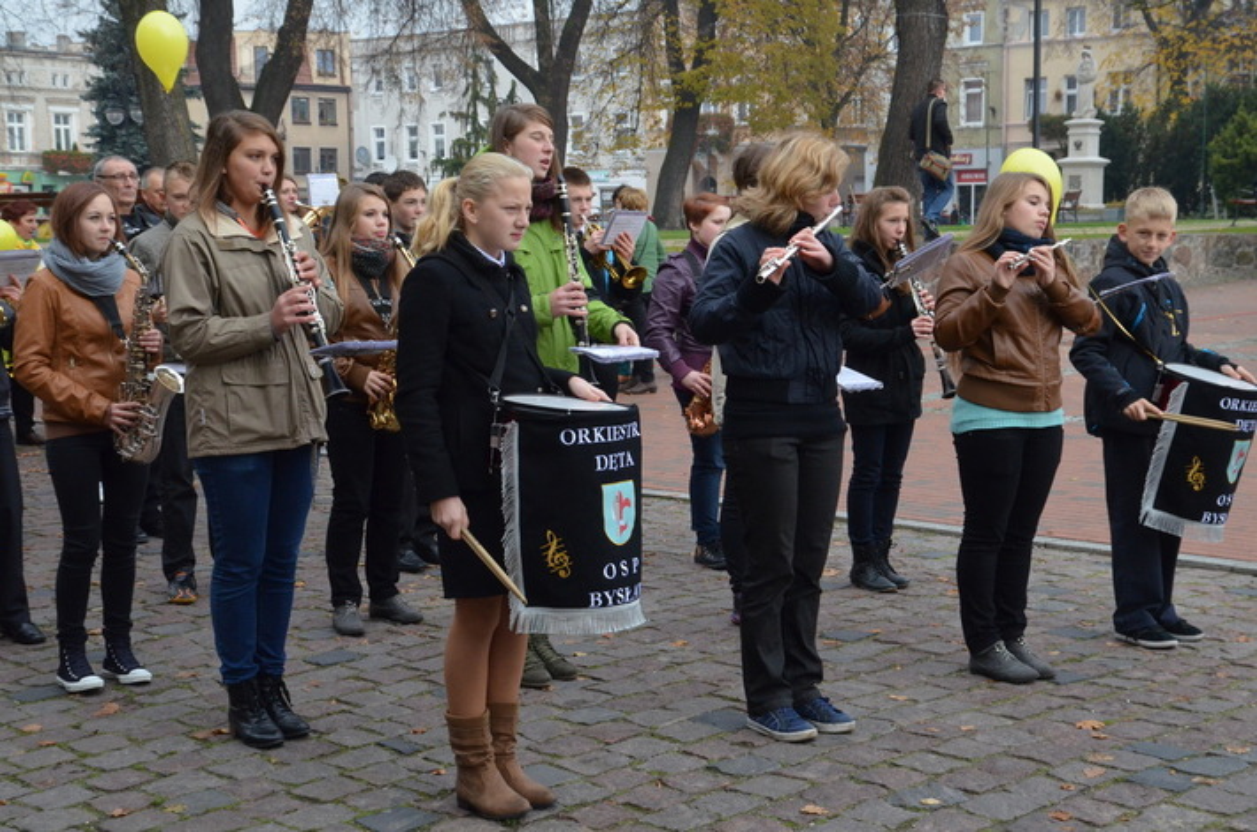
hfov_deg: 35.1
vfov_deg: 23.7
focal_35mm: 57
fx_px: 1986
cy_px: 416
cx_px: 628
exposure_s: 1/500
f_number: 11
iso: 1600
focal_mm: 38
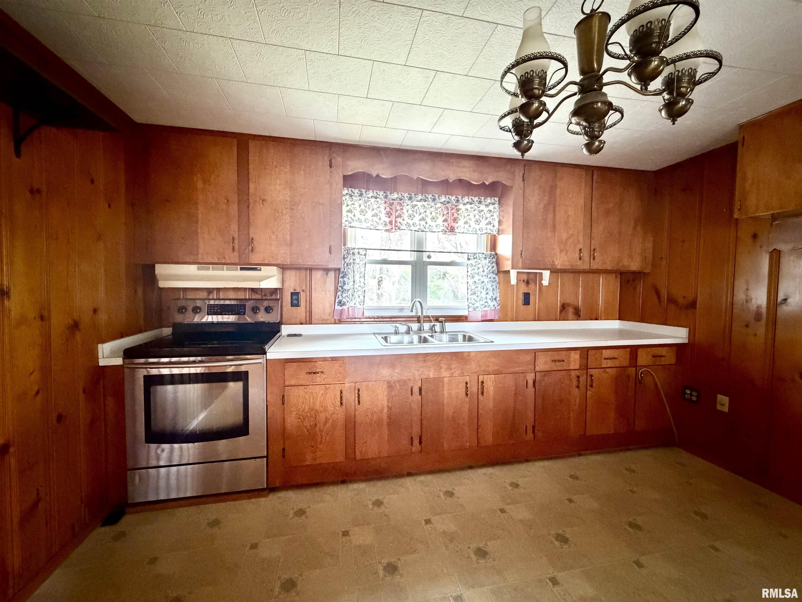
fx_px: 324
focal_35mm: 14
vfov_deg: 85.7
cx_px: 401
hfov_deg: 102.1
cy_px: 301
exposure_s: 1/42
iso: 1250
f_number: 2.2
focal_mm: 2.22
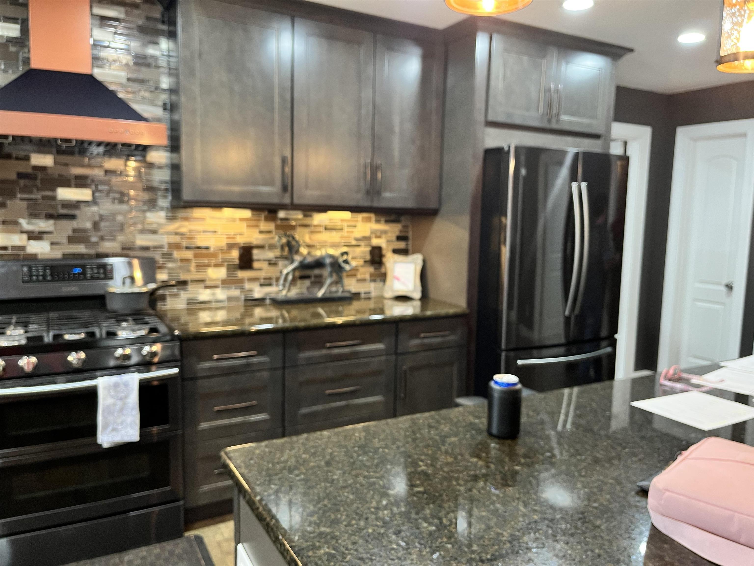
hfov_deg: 67.3
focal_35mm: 26
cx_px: 377
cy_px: 283
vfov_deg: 53.1
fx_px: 566
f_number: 1.6
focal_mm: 5.1
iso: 100
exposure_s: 1/60
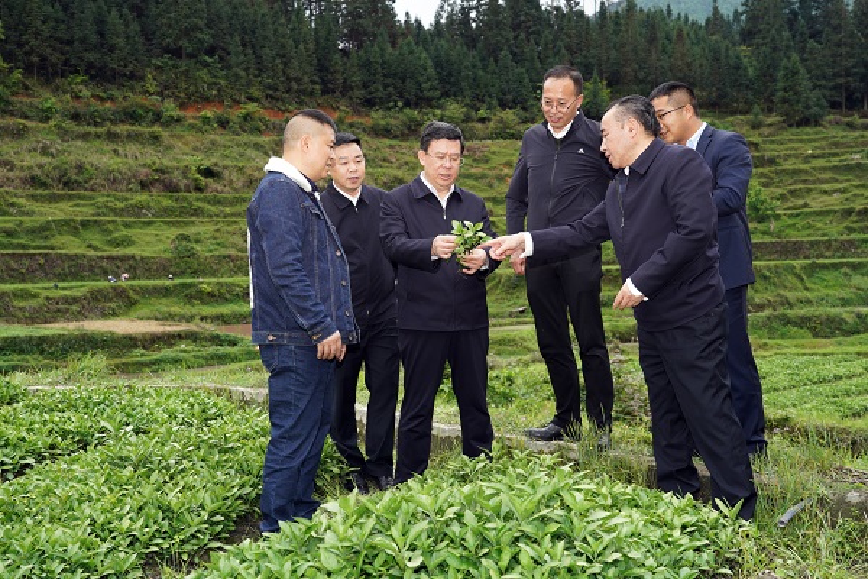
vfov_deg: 34.2
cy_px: 290
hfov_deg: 49.6
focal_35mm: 39
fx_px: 940
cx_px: 434
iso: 400
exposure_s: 1/250
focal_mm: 39
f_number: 5.6
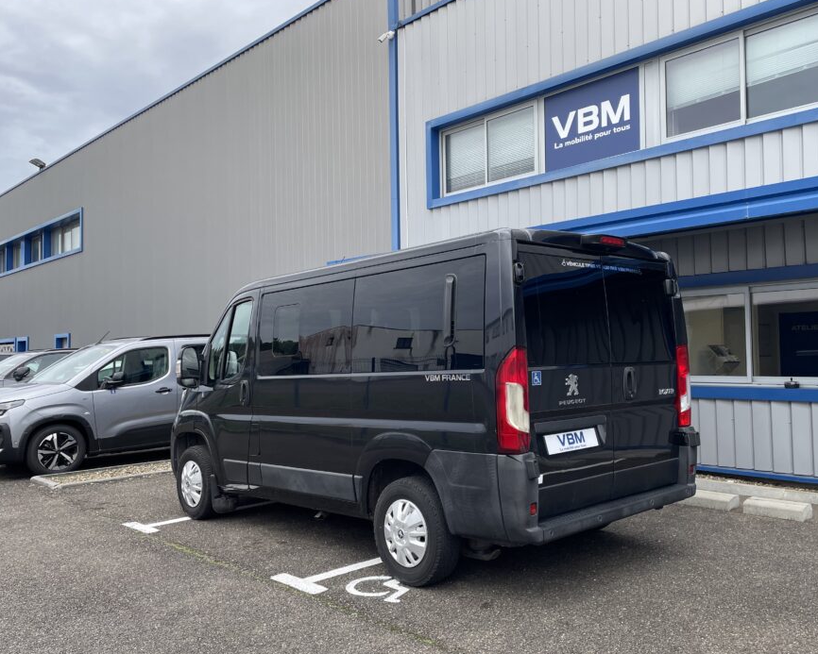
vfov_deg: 48.5
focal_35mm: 30
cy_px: 334
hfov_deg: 58.5
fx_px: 726
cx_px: 467
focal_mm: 4.2
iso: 32
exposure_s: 1/452
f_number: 1.6
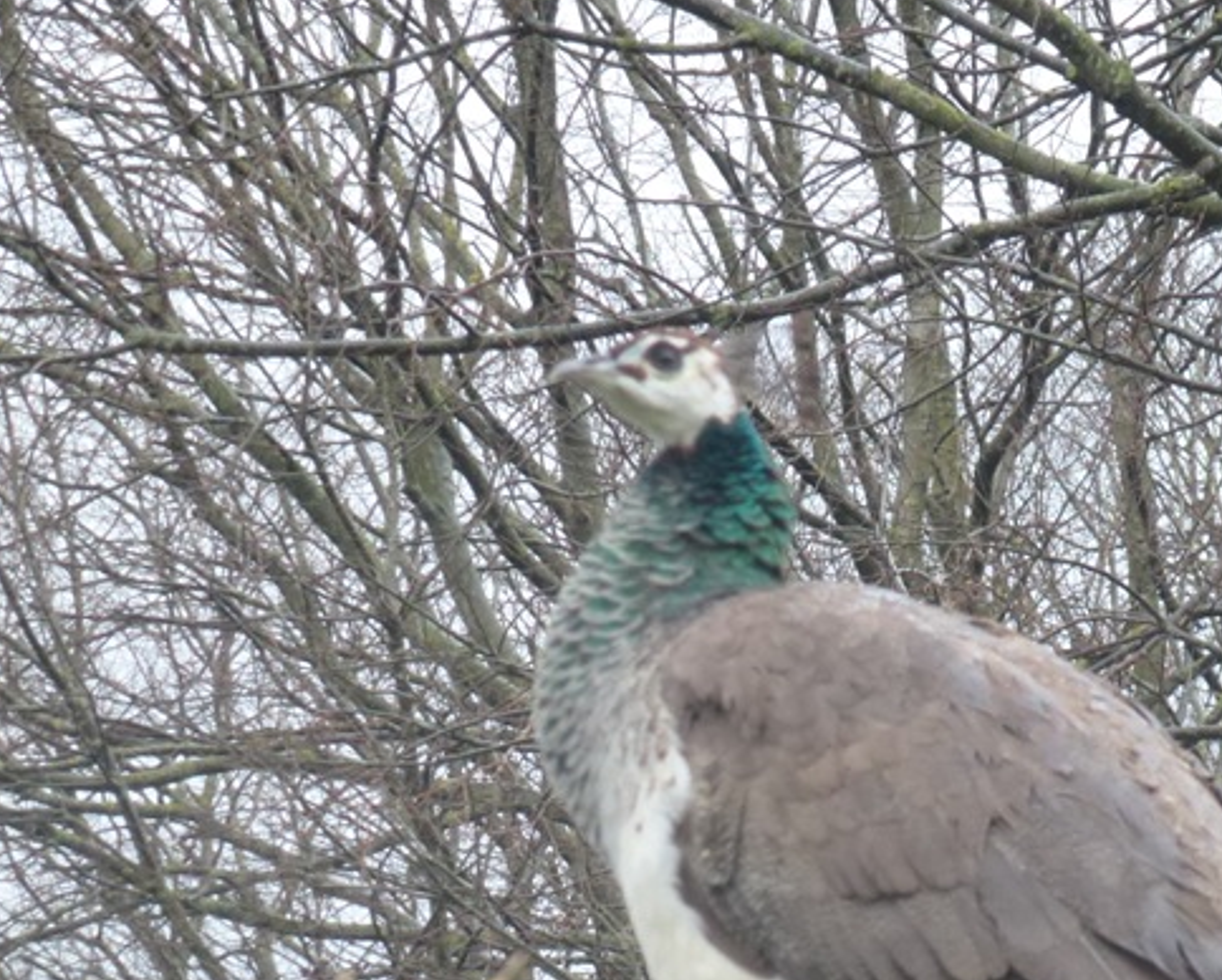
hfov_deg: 6.6
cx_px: 972
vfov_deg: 5.3
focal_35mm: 293
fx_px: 10605
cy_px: 849
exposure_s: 1/80
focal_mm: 25.5
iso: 200
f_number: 5.3
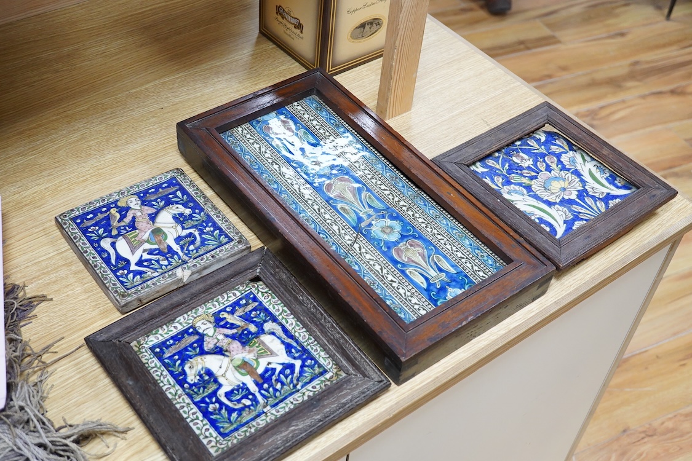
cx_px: 346
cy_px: 230
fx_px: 865
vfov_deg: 29.9
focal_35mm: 45
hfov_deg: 43.6
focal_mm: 30
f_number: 4.5
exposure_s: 1/160
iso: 2500
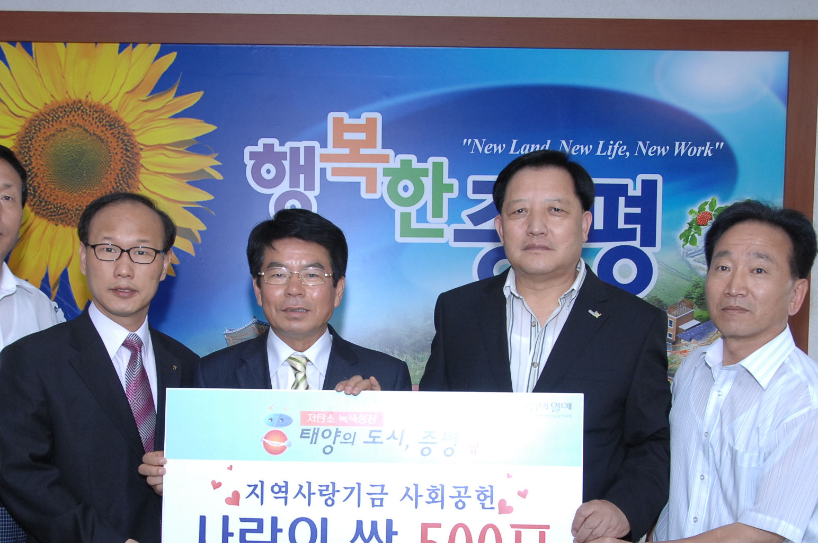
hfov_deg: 39.6
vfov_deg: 26.7
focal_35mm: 50
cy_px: 372
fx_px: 1135
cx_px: 356
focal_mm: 24
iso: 400
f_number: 5.6
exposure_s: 1/60
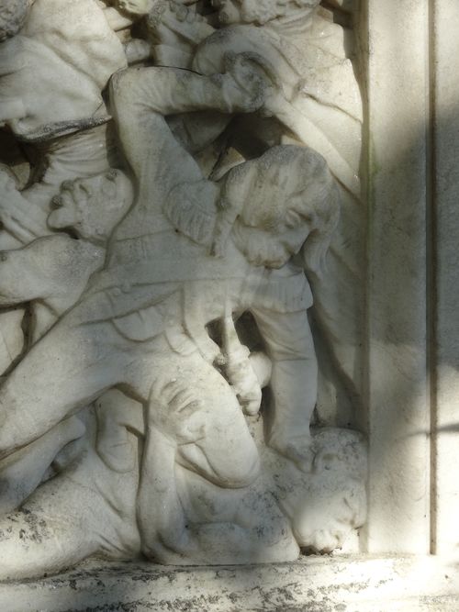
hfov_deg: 13.2
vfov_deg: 17.6
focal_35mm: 112
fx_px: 1981
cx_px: 230
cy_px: 306
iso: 100
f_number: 5.6
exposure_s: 1/125
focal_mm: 19.1
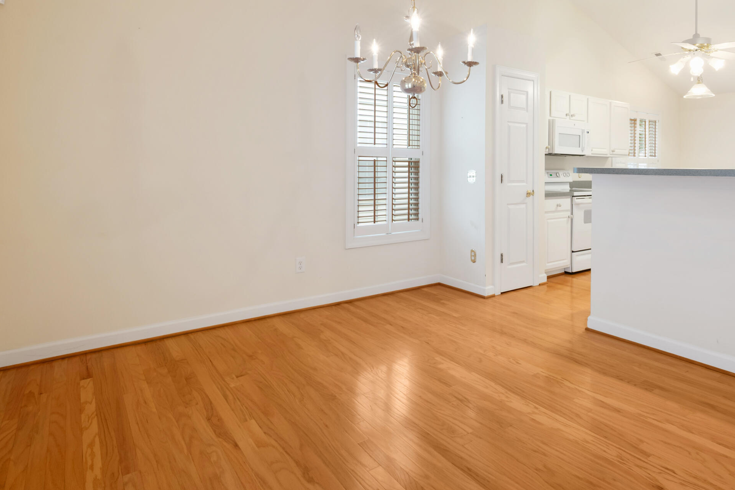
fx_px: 449
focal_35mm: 22
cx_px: 429
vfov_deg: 56.0
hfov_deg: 78.0
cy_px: 163
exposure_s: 1/5
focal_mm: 14
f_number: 8
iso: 200
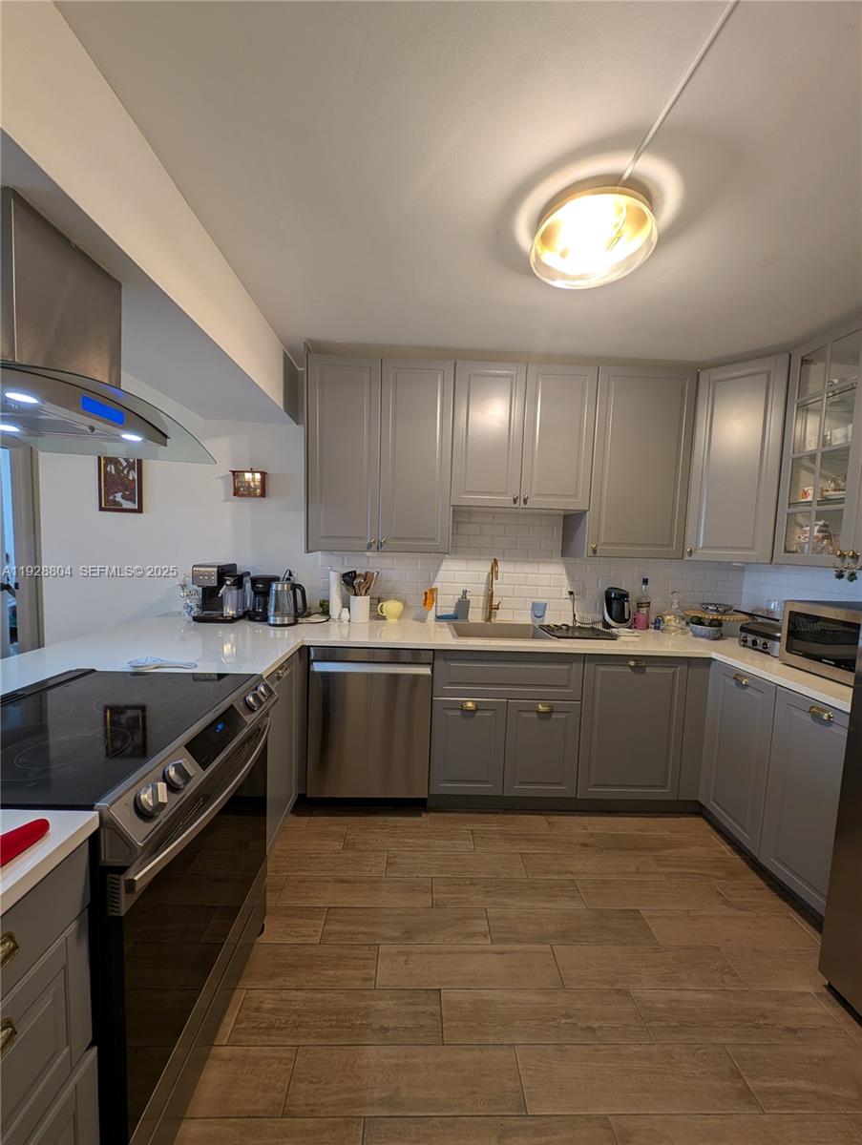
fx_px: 398
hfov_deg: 94.6
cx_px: 431
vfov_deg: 110.5
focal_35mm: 12
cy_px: 572
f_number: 1.95
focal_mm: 2.23
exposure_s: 1/24
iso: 65
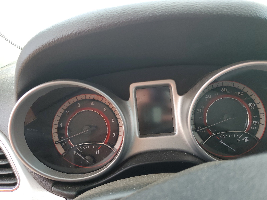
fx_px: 201
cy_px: 100
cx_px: 134
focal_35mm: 26
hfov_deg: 67.3
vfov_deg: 53.1
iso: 50
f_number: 1.5
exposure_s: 1/182
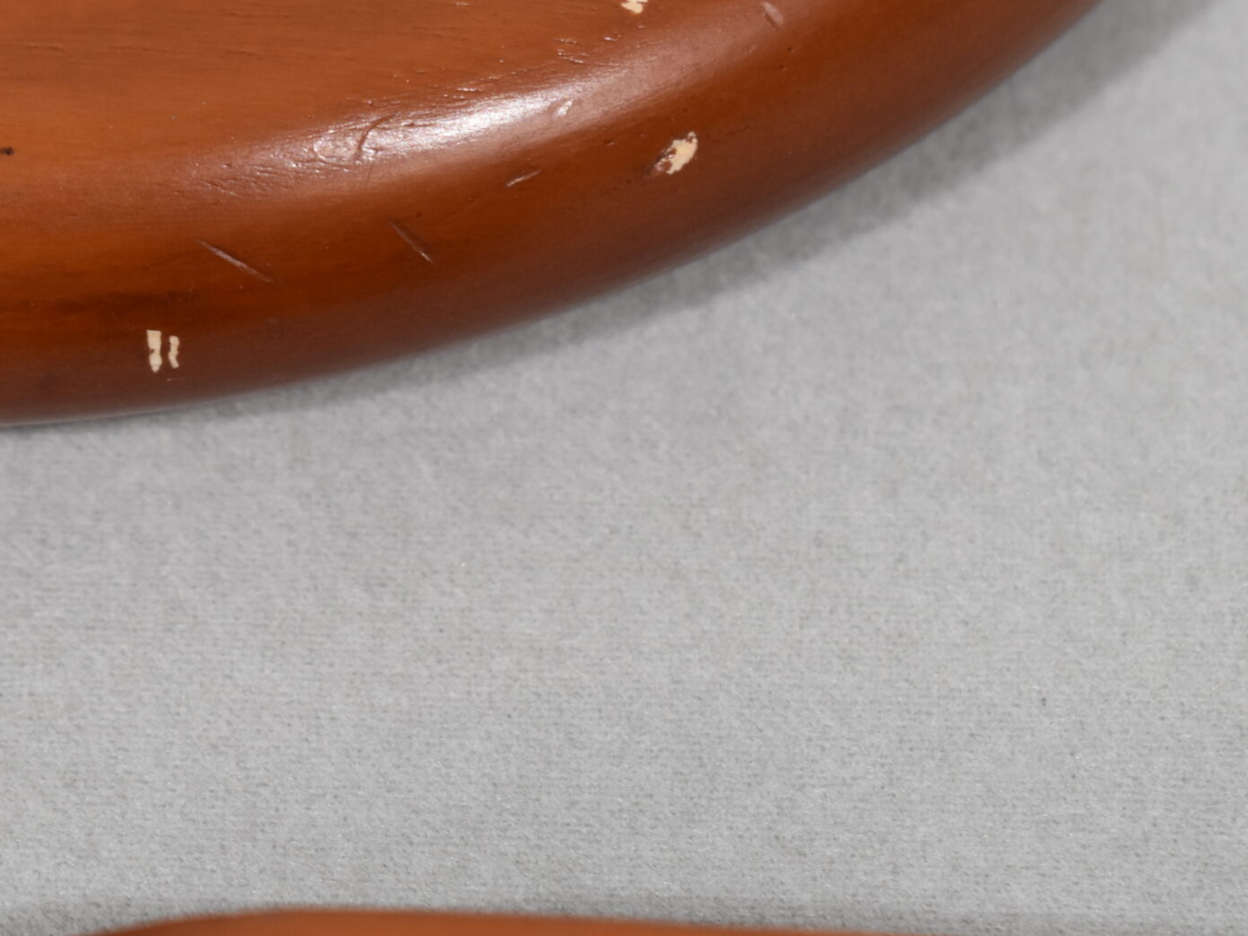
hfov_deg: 13.4
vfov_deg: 10.1
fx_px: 5295
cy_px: 176
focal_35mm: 147
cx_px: 402
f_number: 5.6
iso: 450
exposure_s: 1/60
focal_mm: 55
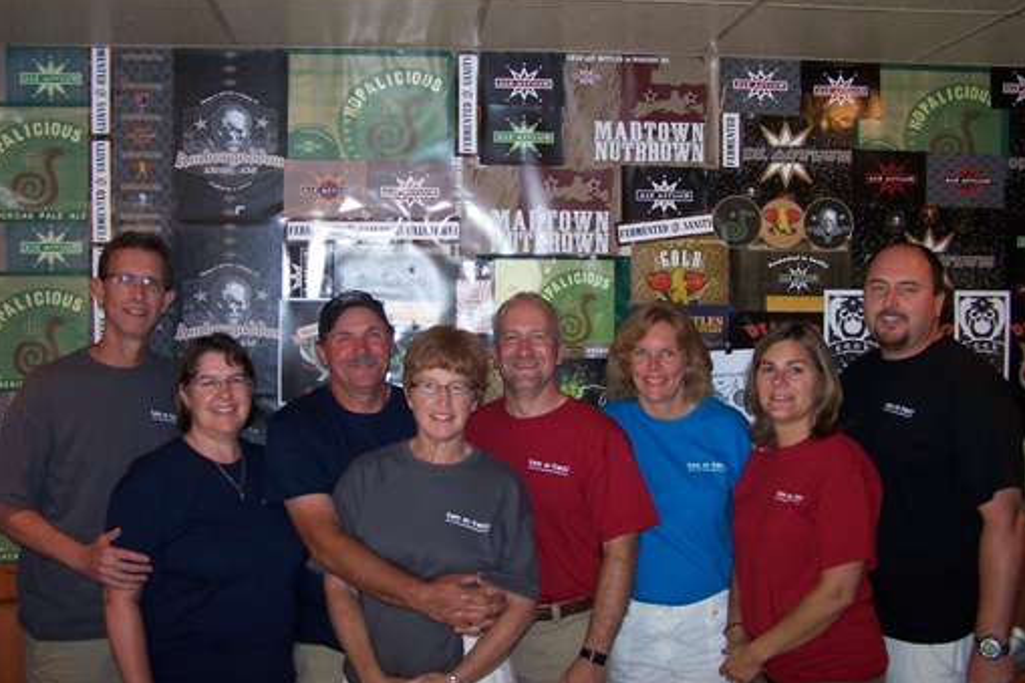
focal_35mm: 40
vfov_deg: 33.4
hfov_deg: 48.5
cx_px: 512
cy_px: 334
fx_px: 1138
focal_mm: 6.3
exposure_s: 1/60
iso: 140
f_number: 2.8
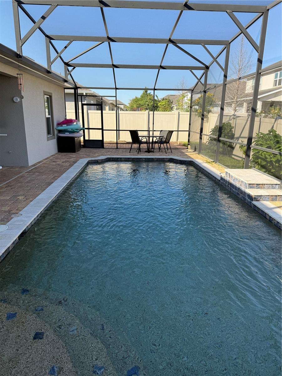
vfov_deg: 71.6
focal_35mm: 24
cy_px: 188
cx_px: 141
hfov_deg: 56.8
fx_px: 261
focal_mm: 6.76
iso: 80
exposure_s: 1/1250
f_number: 1.78
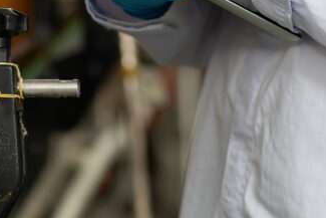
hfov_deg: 7.7
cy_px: -97
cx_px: 131
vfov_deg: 5.1
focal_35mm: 268
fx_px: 2428
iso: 800
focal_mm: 85
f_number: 2.5
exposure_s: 1/250
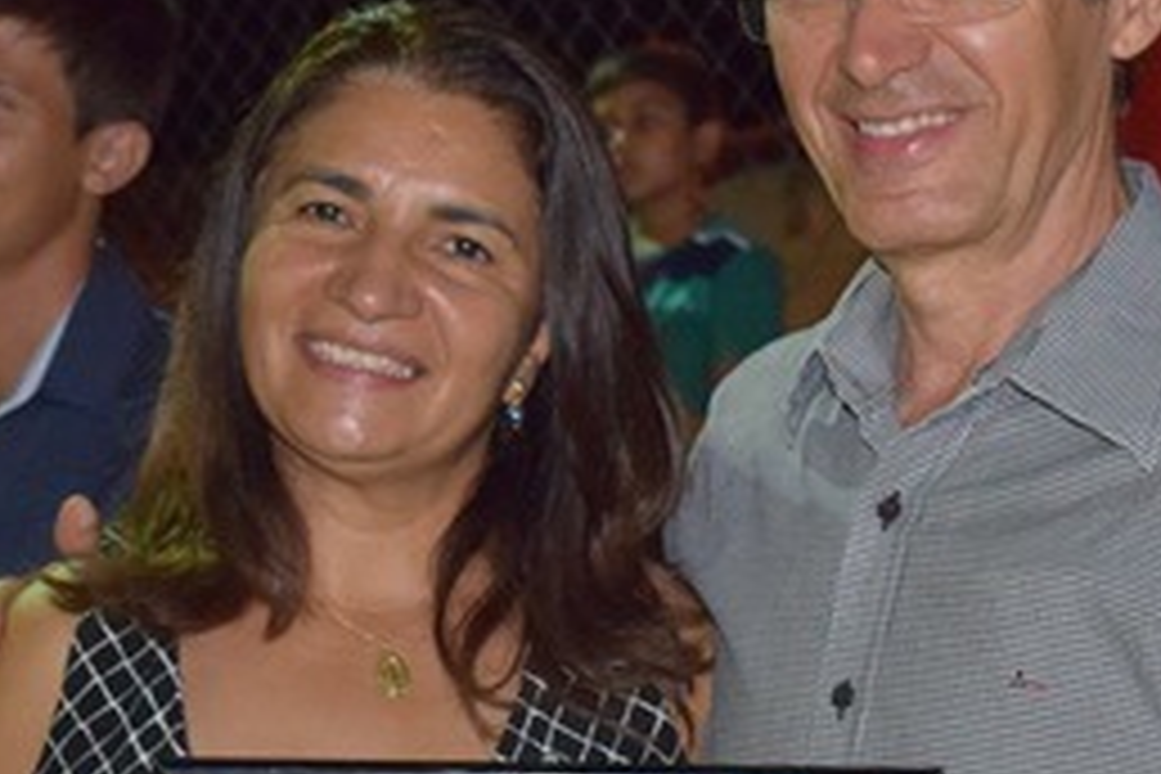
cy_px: 547
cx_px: 666
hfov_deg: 19.6
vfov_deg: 13.1
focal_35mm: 104
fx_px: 3354
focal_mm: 28
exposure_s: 1/60
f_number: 4.2
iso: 2800
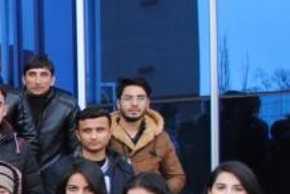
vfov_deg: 10.6
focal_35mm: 127
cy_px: 236
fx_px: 1024
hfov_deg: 13.8
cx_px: -281
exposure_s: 1/30
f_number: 3.5
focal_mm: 18
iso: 200
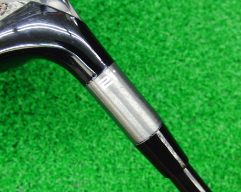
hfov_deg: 42.0
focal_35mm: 44
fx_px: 314
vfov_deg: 34.1
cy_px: 100
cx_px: 111
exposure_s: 1/20
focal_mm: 6.42
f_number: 3.6
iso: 400
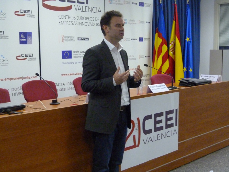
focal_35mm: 51
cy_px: 86
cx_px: 114
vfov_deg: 28.6
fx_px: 337
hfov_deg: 37.5
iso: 800
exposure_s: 1/40
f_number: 3.2
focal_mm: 9.2
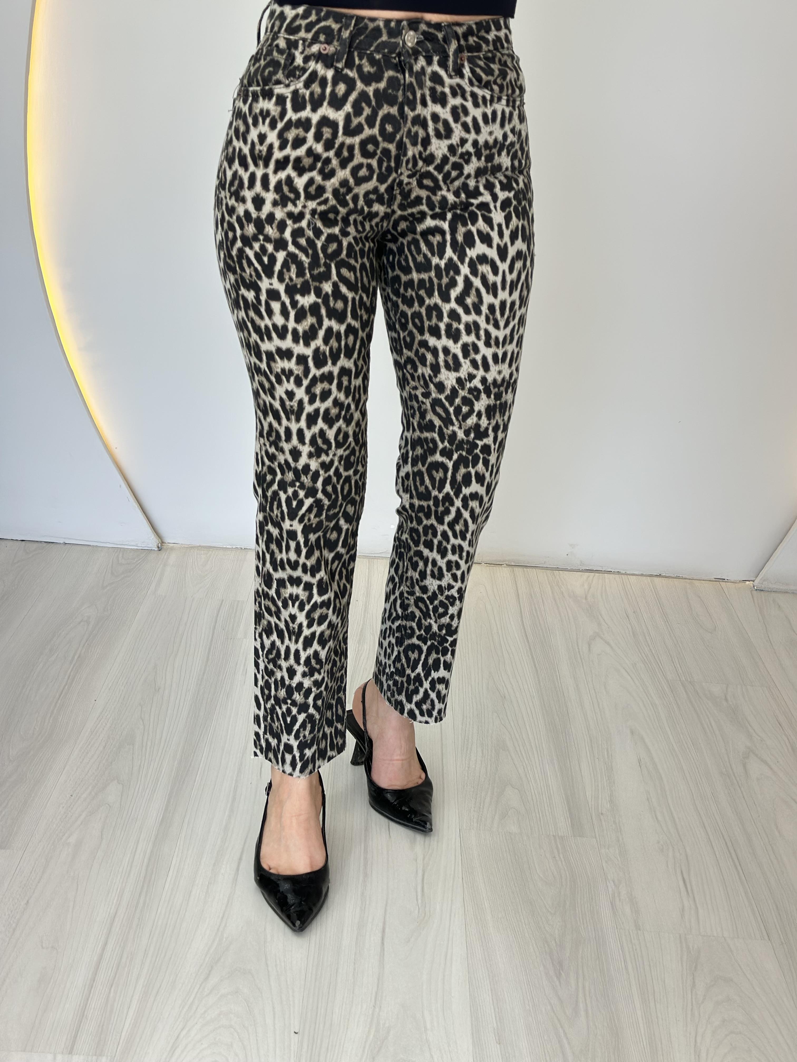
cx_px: 398
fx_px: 1474
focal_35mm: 48
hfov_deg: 30.3
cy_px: 531
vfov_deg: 39.7
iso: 80
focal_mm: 6.86
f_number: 1.78
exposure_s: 1/214
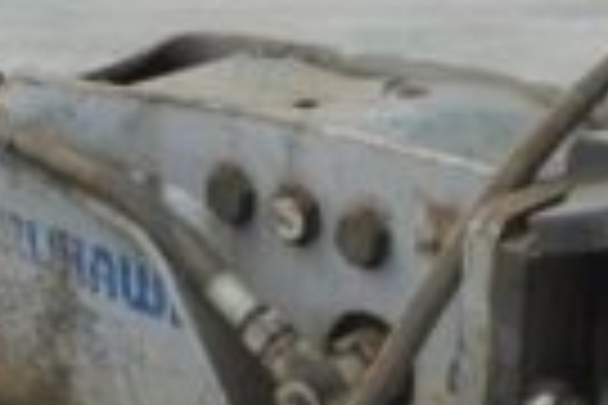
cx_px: 401
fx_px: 1351
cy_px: 392
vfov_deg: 16.7
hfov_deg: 25.2
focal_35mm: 80
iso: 100
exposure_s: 1/800
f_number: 3.2
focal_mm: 4.6
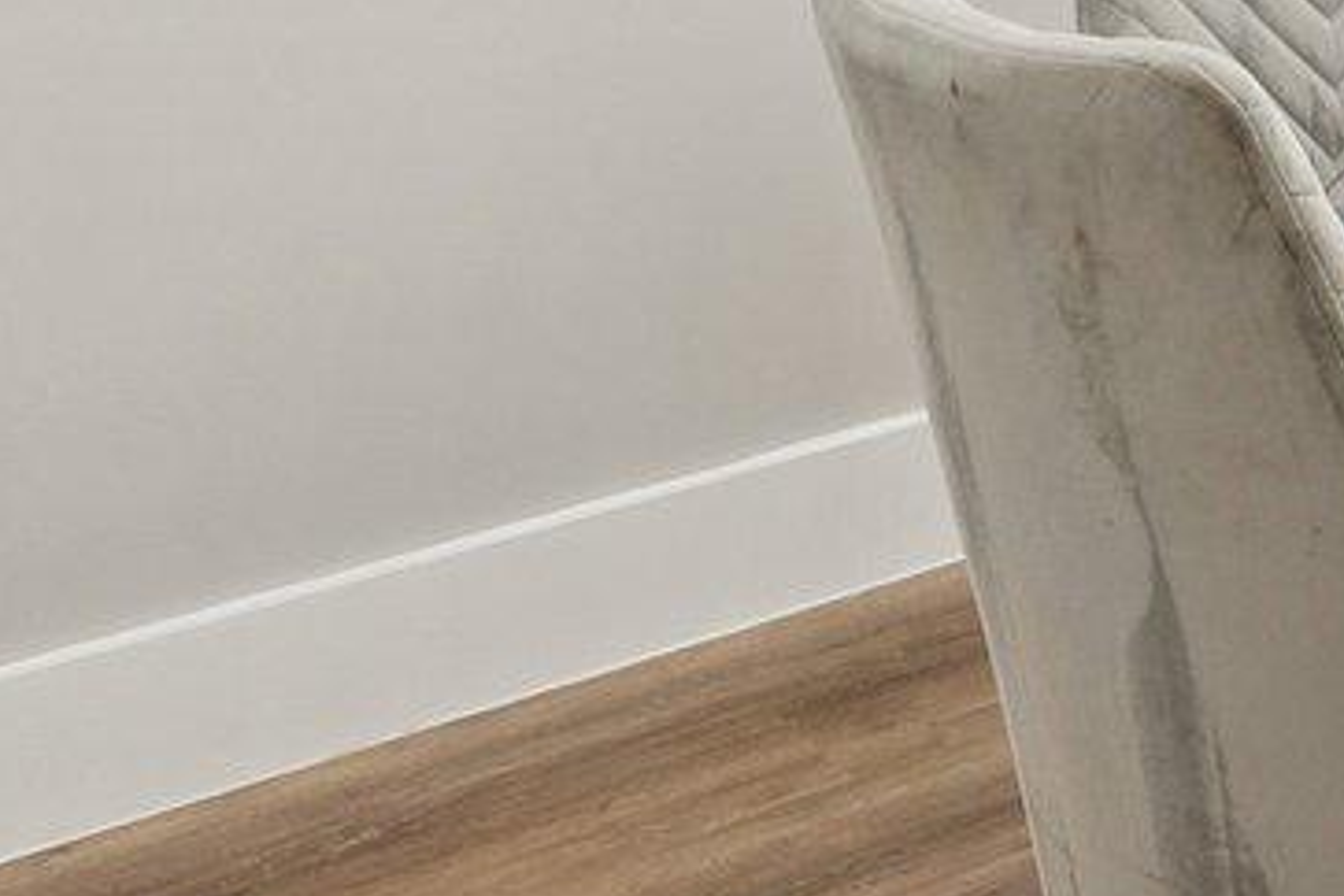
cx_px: 2151
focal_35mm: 79
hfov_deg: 20.8
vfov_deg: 14.9
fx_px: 2949
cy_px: -739
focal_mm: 14
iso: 250
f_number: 9
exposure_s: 1/13
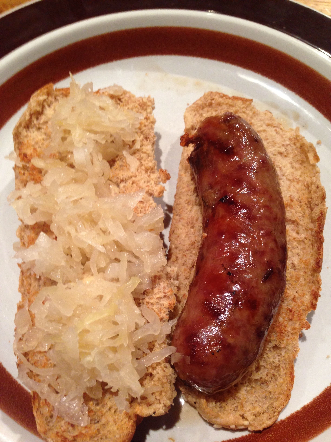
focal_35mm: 33
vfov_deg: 55.4
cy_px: 221
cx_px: 166
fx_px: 421
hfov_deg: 42.9
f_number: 2.4
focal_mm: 4.12
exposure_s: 1/20
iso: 160
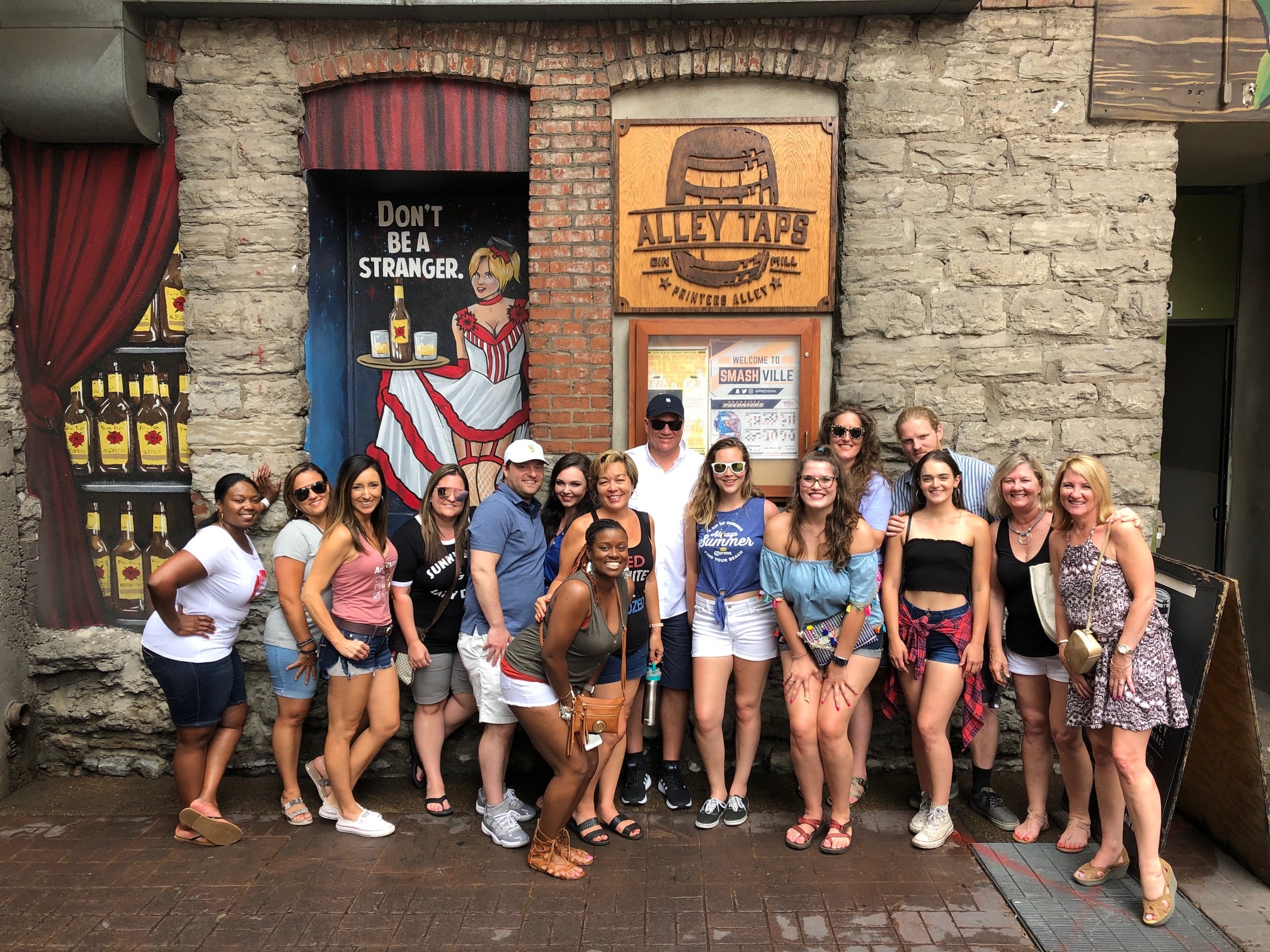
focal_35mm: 28
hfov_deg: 63.4
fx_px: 1027
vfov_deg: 49.7
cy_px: 476
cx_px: 635
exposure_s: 1/120
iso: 25
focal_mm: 3.99
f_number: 1.8
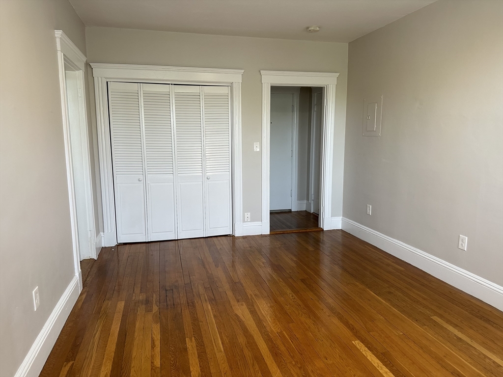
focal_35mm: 24
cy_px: 188
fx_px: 349
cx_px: 252
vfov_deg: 56.8
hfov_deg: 71.6
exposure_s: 1/121
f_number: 1.78
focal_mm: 6.86
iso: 125
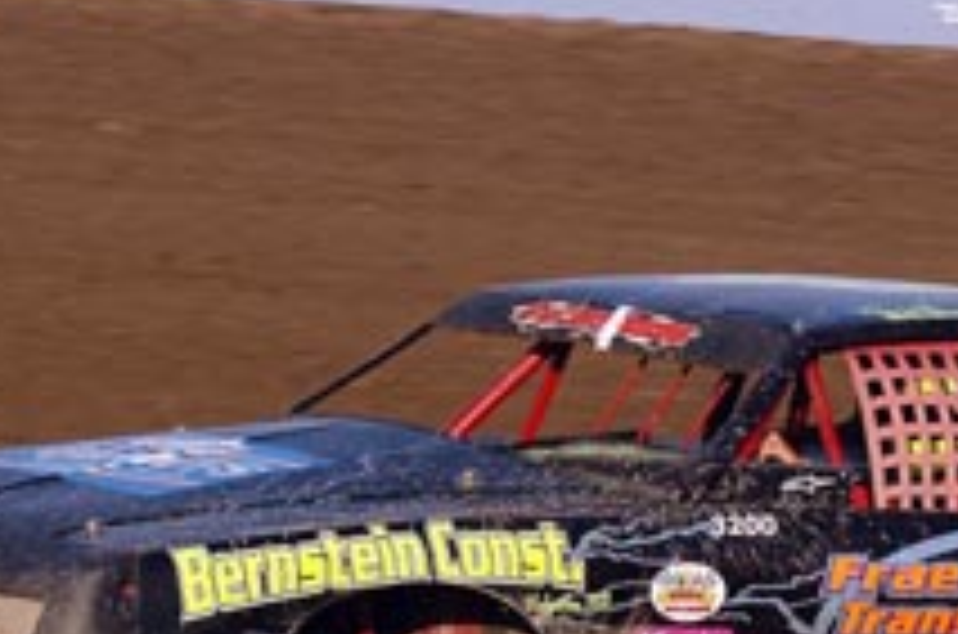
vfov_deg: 3.5
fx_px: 10488
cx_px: 733
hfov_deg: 5.2
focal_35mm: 395
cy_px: 567
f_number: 7.1
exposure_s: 1/500
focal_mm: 112
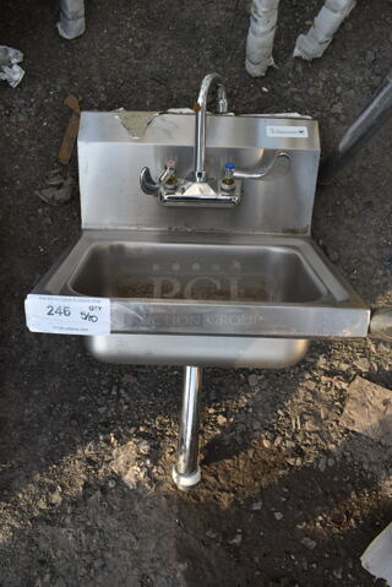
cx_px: 196
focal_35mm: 30
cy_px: 294
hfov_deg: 43.7
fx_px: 489
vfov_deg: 61.9
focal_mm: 20
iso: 100
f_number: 5.6
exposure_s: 1/125
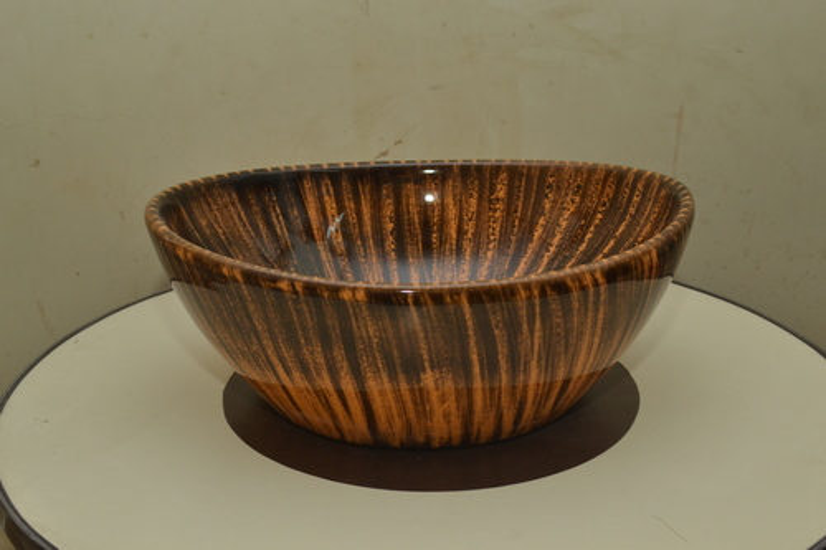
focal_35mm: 52
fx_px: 1204
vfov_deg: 25.7
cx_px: 413
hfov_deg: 37.9
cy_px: 275
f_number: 7.1
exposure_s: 1/200
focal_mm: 35
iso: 800
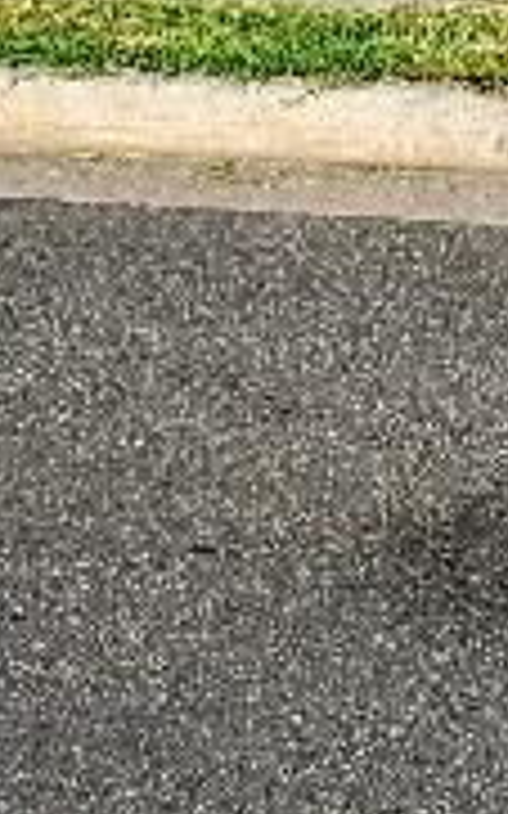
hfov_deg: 10.6
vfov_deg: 14.7
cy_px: -693
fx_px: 2727
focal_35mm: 123
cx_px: 441
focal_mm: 4.3
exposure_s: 1/2000
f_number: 2.4
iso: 50
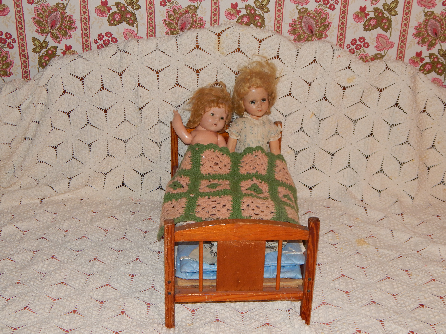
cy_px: 167
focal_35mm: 49
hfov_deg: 38.9
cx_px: 223
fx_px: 631
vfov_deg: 29.7
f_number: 3.7
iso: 200
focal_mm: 8.6
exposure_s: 1/30
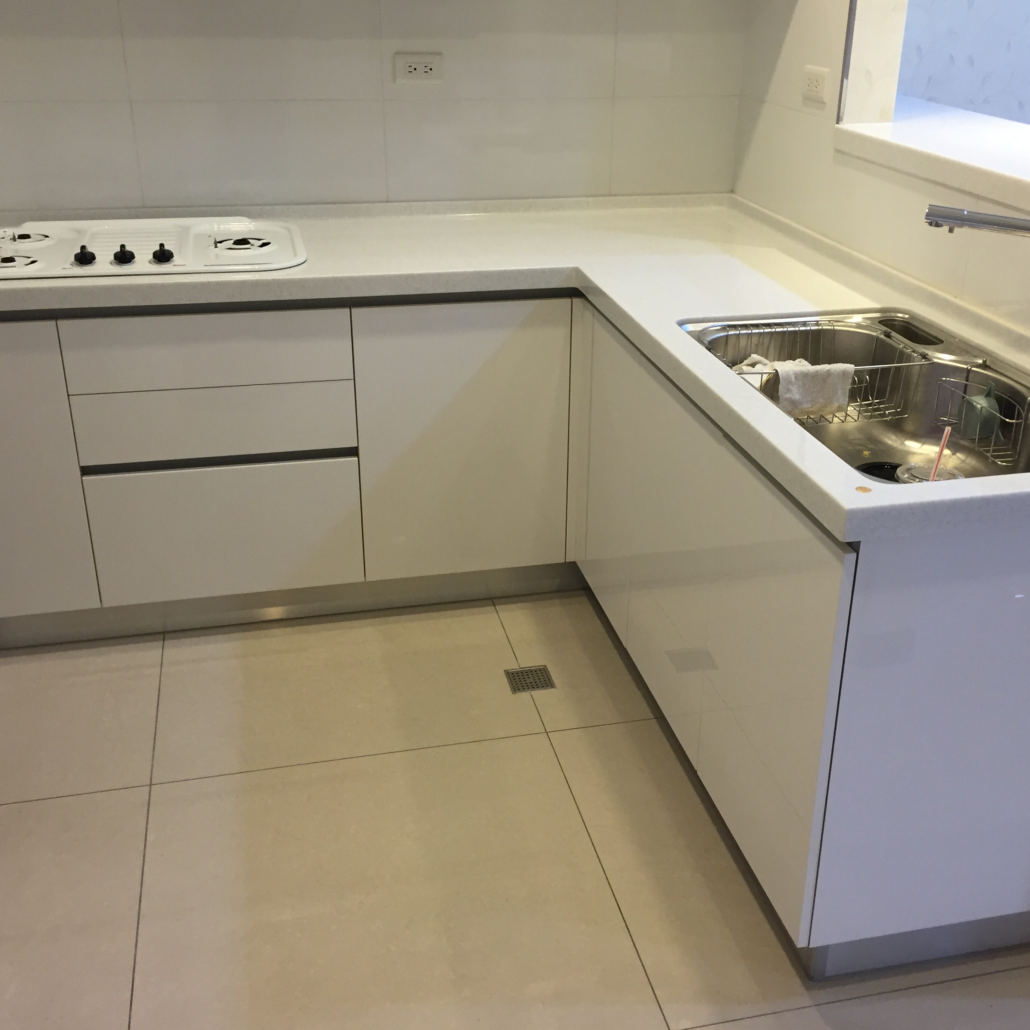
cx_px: 547
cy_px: 521
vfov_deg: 47.2
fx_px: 1178
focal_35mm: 35
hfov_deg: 47.2
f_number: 2.2
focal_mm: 4.15
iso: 80
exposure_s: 1/30
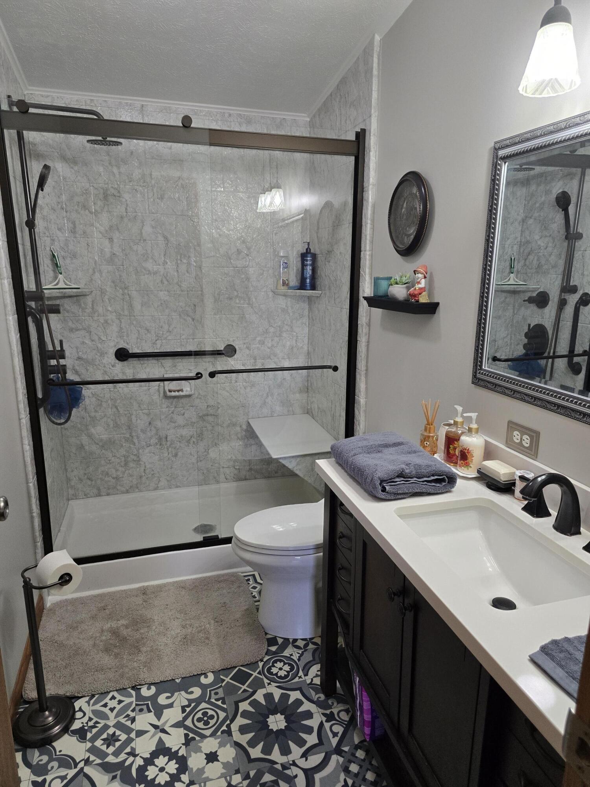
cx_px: 295
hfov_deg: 58.9
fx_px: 523
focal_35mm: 23
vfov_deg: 73.9
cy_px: 394
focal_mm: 6.3
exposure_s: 1/120
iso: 250
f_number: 1.7
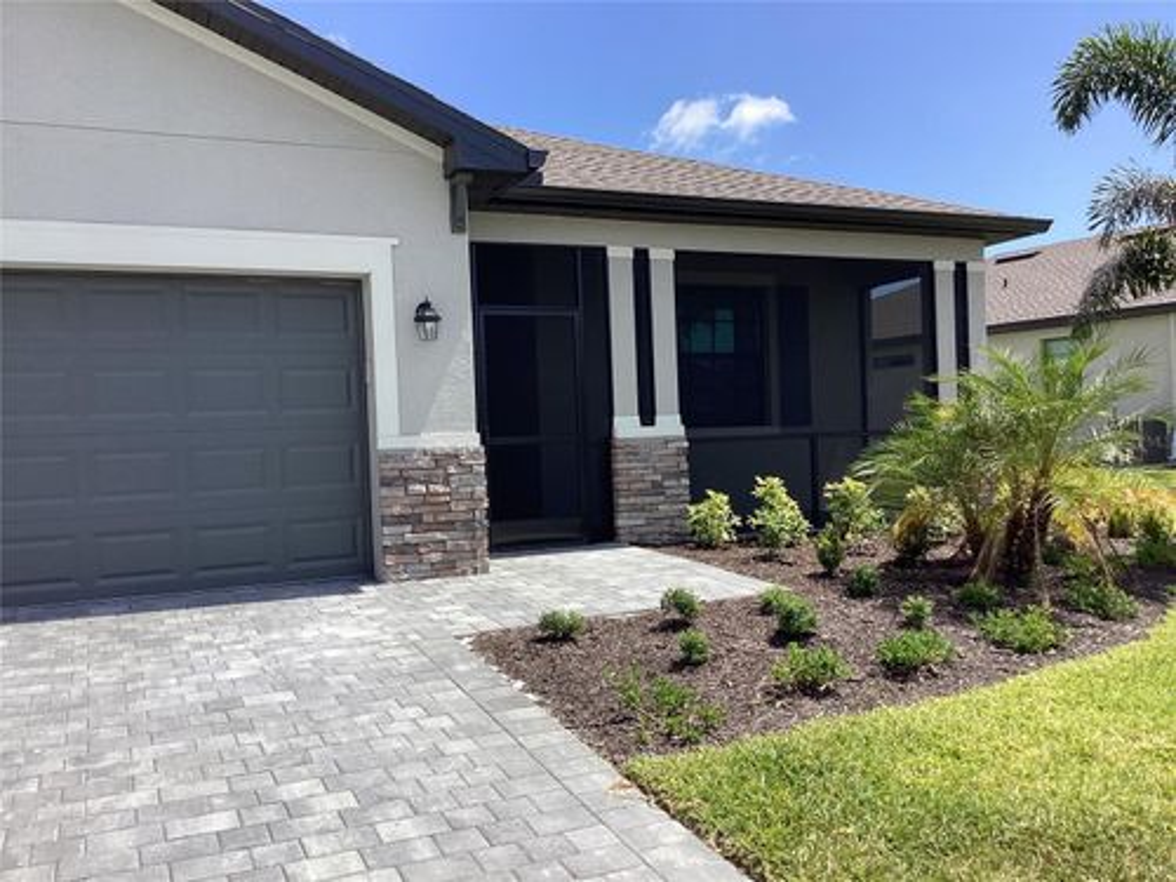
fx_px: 1053
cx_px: 588
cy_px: 441
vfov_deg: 45.4
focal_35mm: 31
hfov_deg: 58.4
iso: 25
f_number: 2.4
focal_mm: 3.3
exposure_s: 1/1148
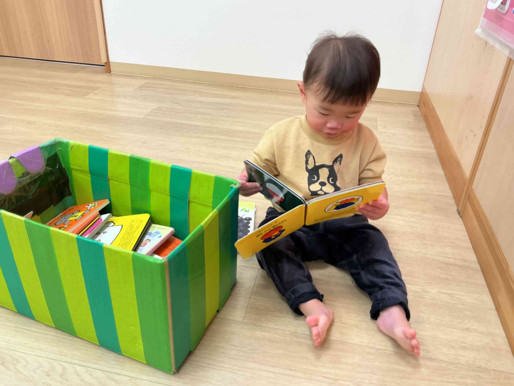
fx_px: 431
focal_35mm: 29
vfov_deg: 48.2
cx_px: 257
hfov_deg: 61.7
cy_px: 193
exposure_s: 1/120
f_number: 1.8
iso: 50
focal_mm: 3
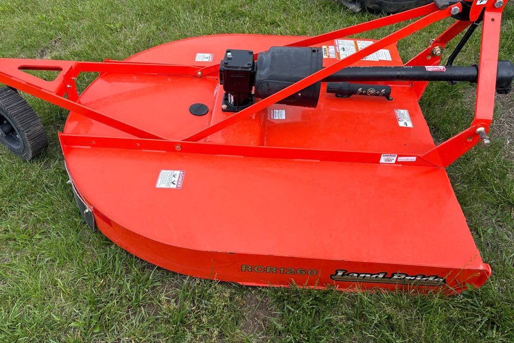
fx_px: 400
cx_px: 254
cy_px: 158
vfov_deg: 46.4
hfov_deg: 65.5
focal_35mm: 28
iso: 50
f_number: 1.6
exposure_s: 1/574
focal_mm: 5.96
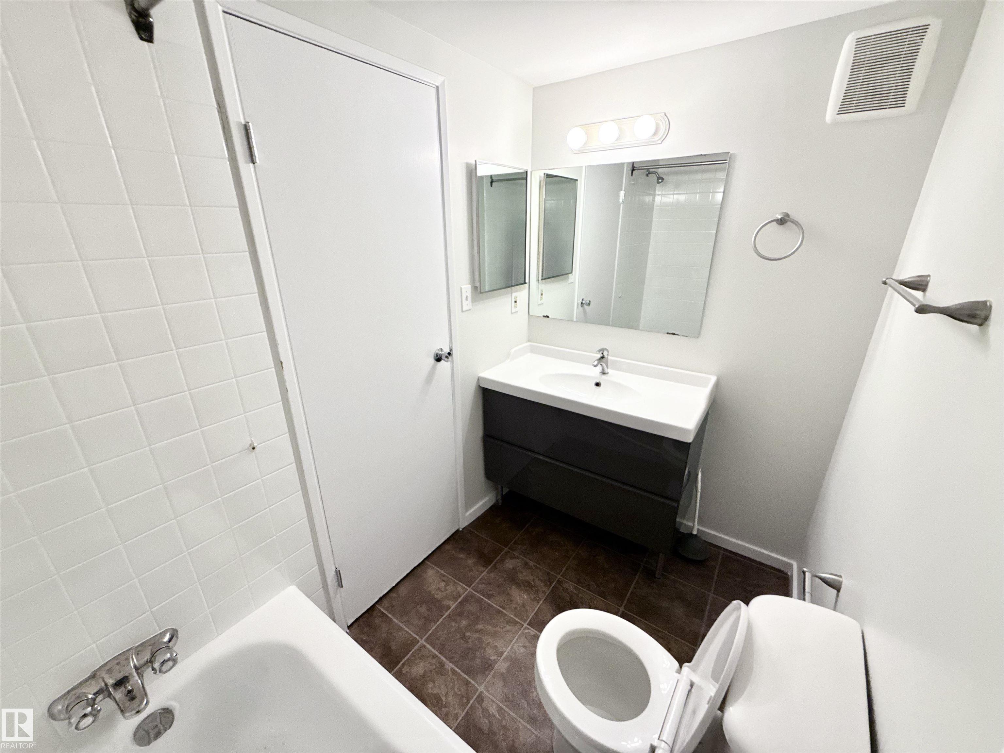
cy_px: 376
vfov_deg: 85.7
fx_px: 406
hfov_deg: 102.1
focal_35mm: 14
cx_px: 502
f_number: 2.2
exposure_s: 1/99
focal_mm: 2.22
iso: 200
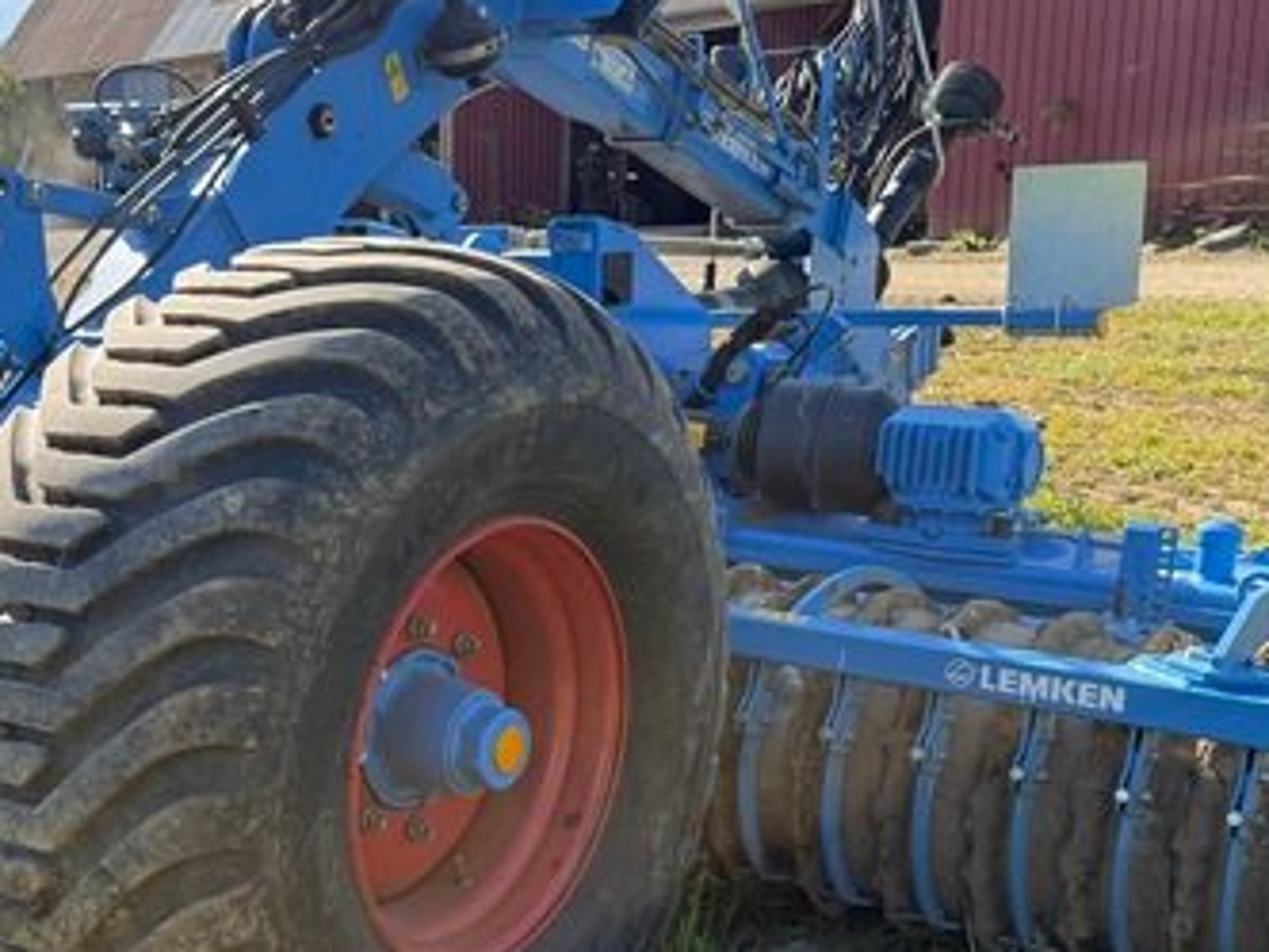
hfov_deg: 39.9
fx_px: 1723
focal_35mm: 47
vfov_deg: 30.4
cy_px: 707
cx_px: 413
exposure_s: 1/1493
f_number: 1.78
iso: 100
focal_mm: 6.76
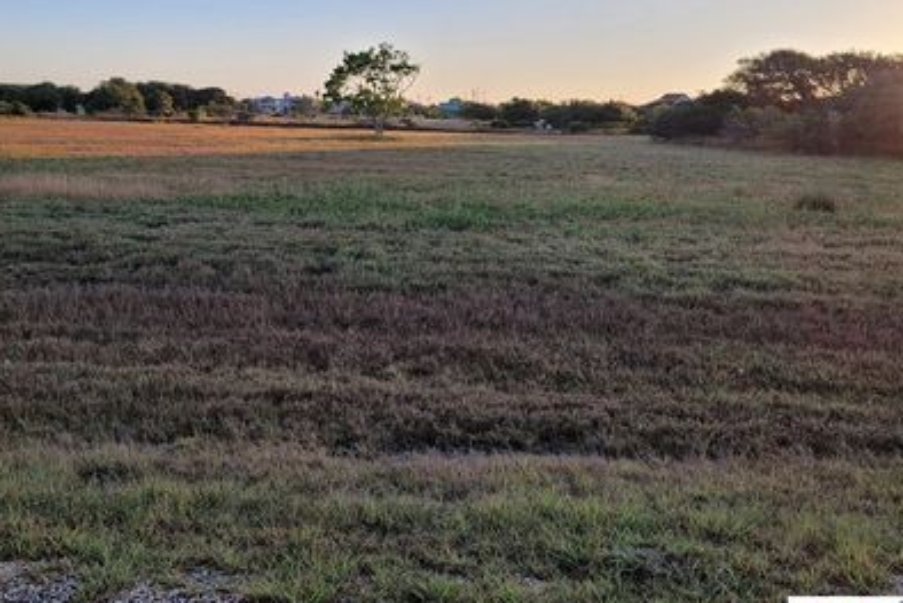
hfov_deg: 57.0
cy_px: 224
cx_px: 383
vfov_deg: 39.7
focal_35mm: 33
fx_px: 828
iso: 20
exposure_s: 1/264
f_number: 1.8
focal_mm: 7
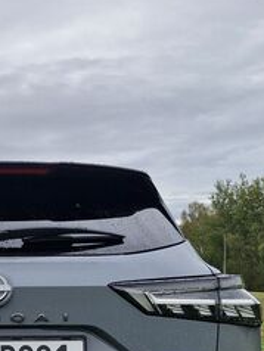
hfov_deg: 19.9
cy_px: 304
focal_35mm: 71
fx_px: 721
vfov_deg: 26.6
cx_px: -25
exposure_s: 1/1088
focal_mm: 5.54
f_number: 1.8
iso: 50
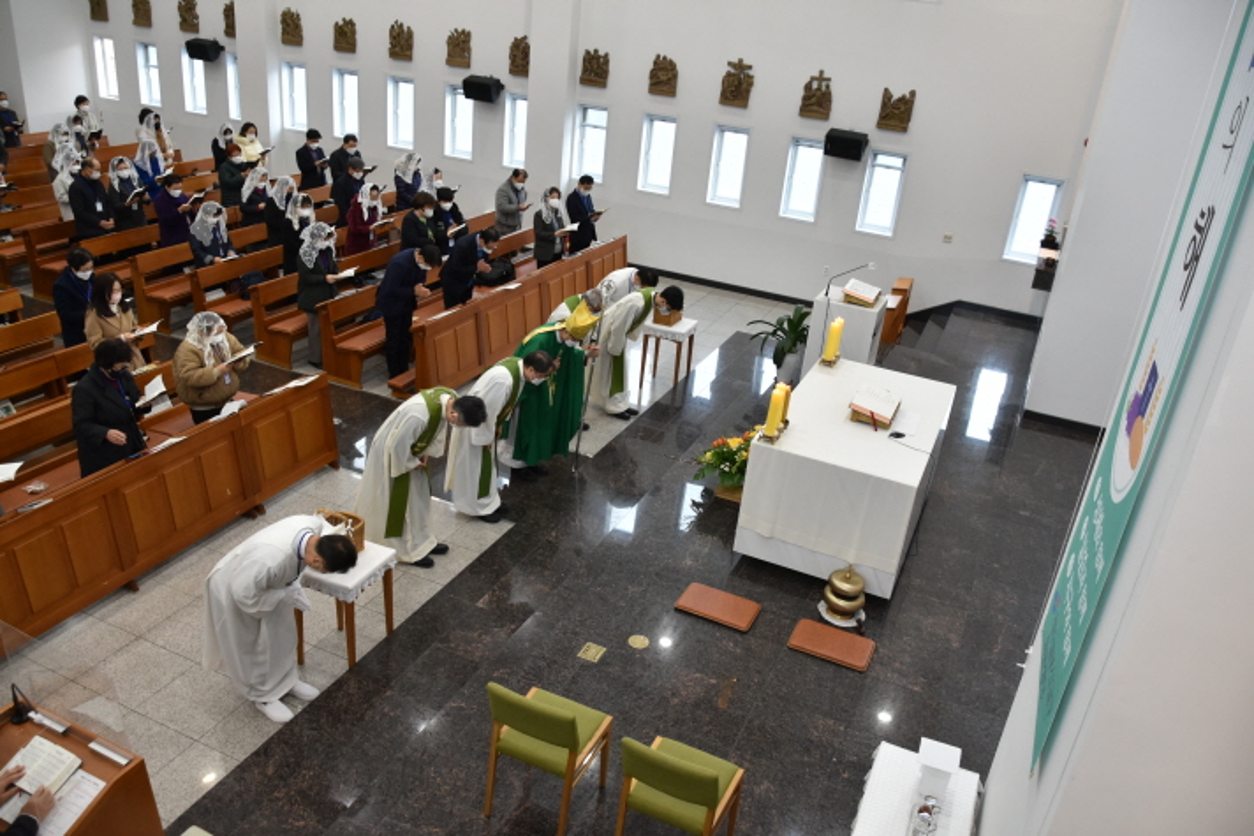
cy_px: 418
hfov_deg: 67.4
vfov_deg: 47.9
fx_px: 941
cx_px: 627
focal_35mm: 27
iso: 800
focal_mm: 18
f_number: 5
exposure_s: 1/100
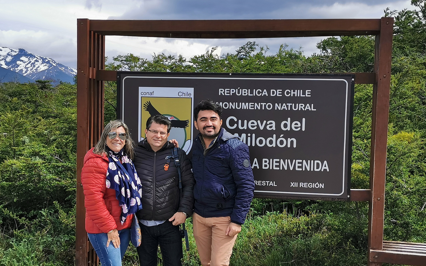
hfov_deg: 40.3
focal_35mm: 50
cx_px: 212
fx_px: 580
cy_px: 141
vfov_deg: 25.8
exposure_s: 1/2786
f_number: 1.8
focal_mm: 5.58
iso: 50
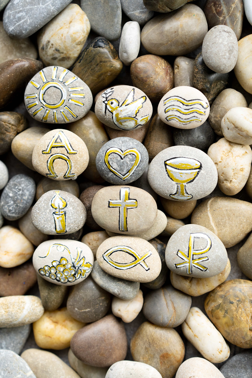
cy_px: 189
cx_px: 126
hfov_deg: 24.6
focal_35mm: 55
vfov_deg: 36.2
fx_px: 577
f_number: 4
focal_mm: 55
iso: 800
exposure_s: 1/160
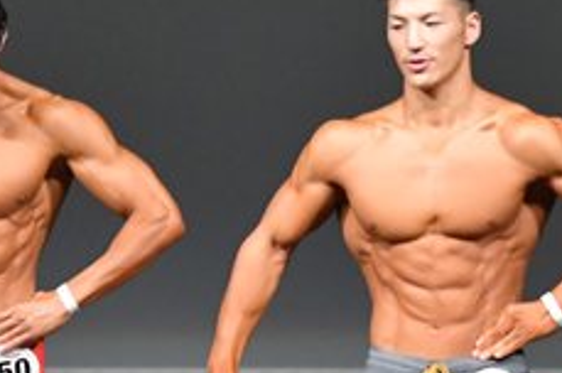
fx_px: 14264
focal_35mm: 915
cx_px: -6
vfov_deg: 1.5
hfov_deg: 2.3
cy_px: 371
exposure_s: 1/400
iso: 4000
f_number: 5.6
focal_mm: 180
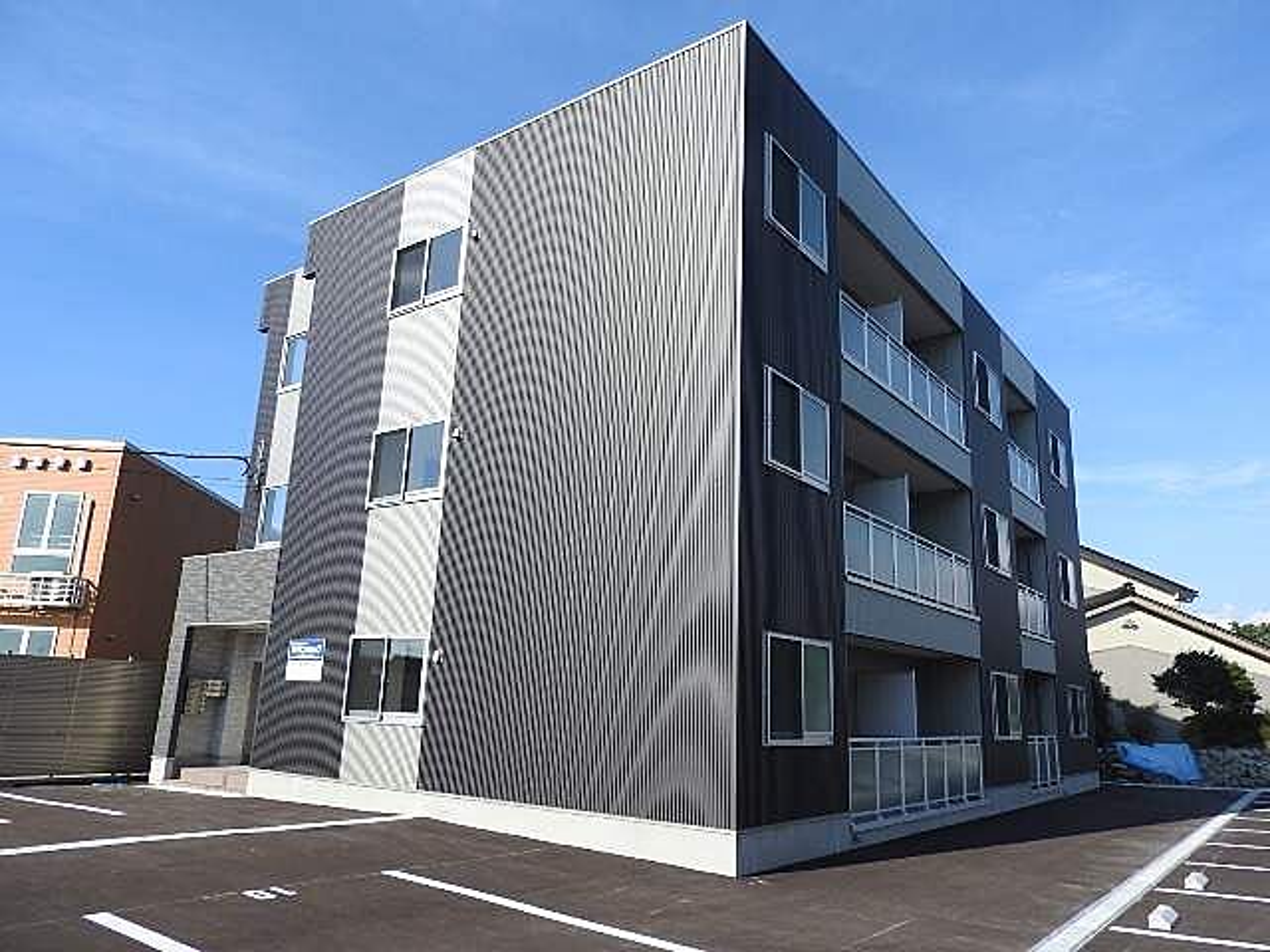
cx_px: 635
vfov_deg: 56.8
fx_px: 881
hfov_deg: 71.6
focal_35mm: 24
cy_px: 476
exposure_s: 1/1000
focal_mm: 4.3
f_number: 3.3
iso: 100
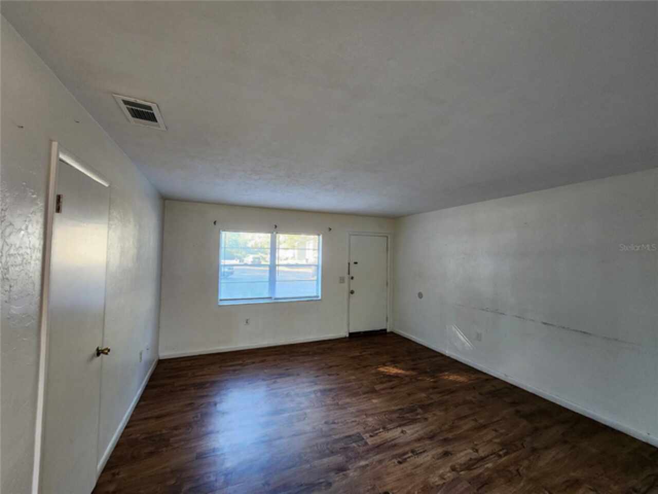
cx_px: 329
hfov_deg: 106.2
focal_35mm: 13
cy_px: 247
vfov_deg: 89.9
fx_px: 247
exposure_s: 1/40
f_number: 2.2
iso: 320
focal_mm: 2.2
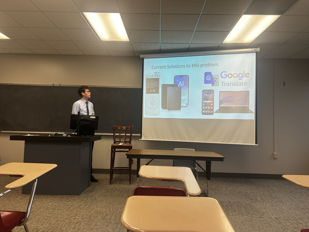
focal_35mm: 26
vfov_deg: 53.1
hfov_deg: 67.3
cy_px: 116
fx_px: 232
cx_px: 154
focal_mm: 5.7
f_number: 1.5
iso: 125
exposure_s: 1/120
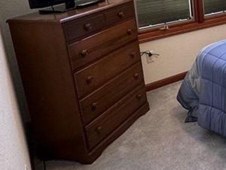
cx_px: 284
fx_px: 313
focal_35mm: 48
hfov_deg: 31.7
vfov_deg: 28.7
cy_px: 7
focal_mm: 2.22
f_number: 2.2
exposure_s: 1/60
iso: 200
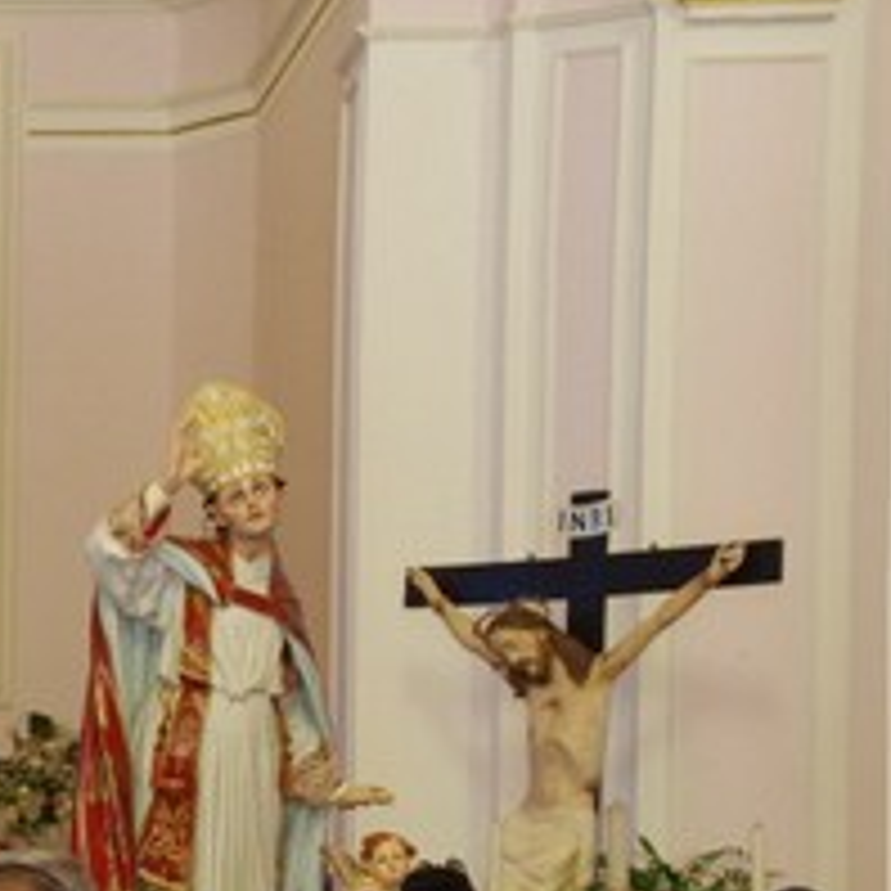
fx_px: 5620
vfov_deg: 9.0
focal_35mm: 193
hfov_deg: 9.0
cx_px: -99
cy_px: 673
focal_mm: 60
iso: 1600
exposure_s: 1/30
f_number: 6.3
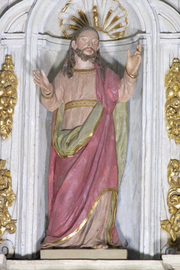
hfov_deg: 2.9
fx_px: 3608
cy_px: 137
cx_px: 87
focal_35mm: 480
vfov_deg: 4.3
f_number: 8
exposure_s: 1/30
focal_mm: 300
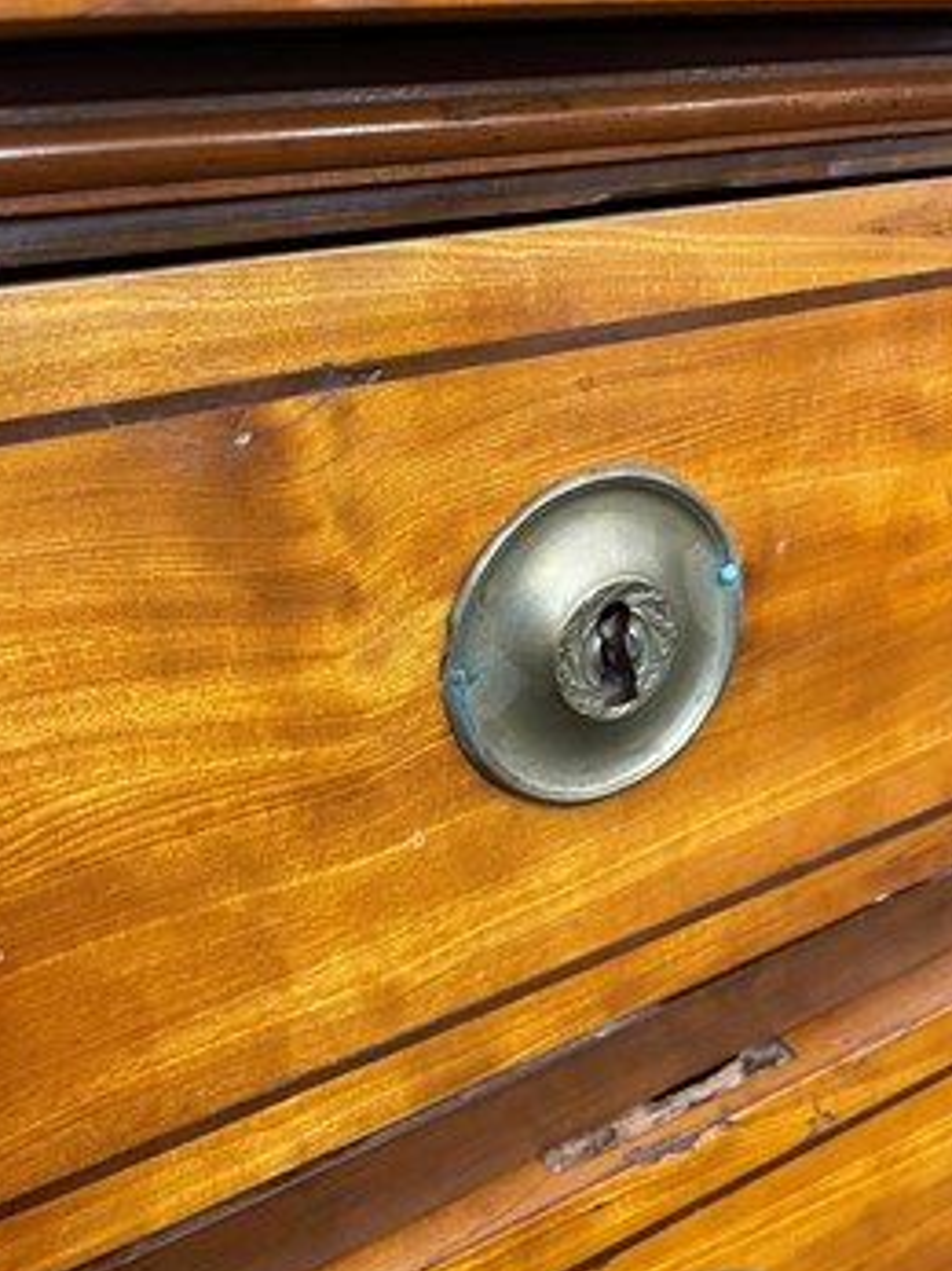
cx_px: 450
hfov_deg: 46.8
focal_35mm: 30
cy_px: 641
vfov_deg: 60.0
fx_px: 1101
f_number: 1.6
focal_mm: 5.1
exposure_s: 1/50
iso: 320
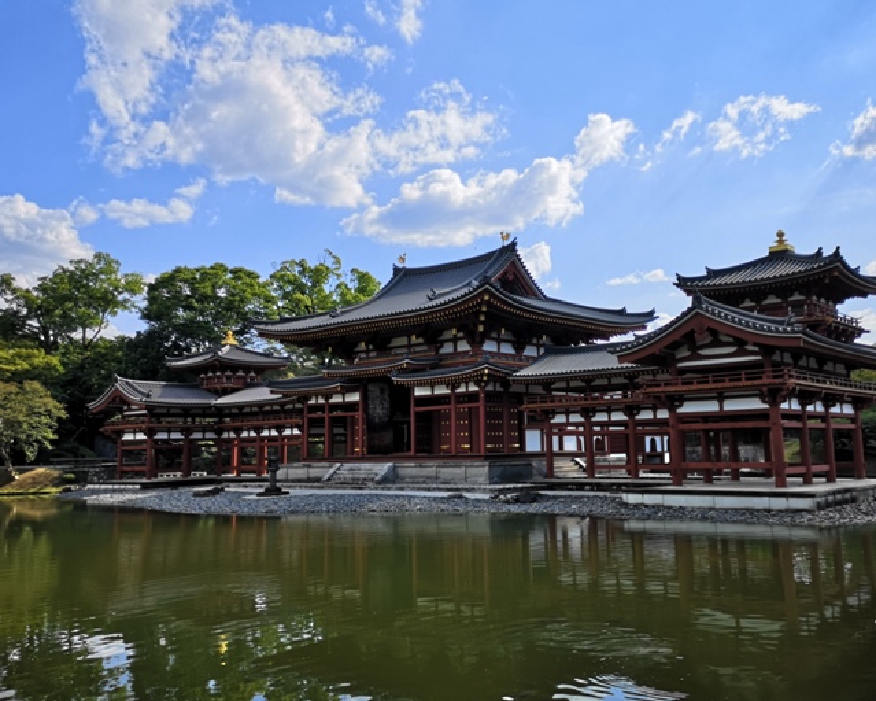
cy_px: 331
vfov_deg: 44.5
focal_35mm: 33
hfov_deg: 54.2
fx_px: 855
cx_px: 459
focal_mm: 3.95
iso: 50
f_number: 1.8
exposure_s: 1/3788
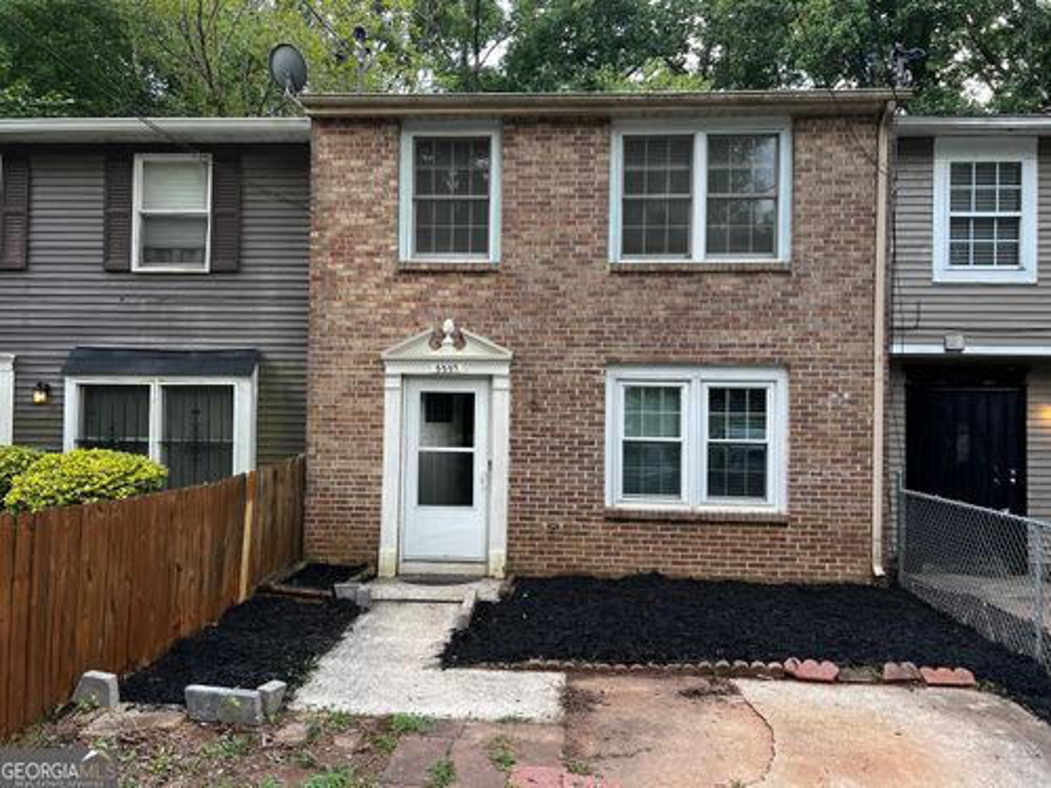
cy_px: 394
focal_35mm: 26
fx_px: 789
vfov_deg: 53.1
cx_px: 526
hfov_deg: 67.3
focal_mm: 5.7
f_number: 1.5
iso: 40
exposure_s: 1/121
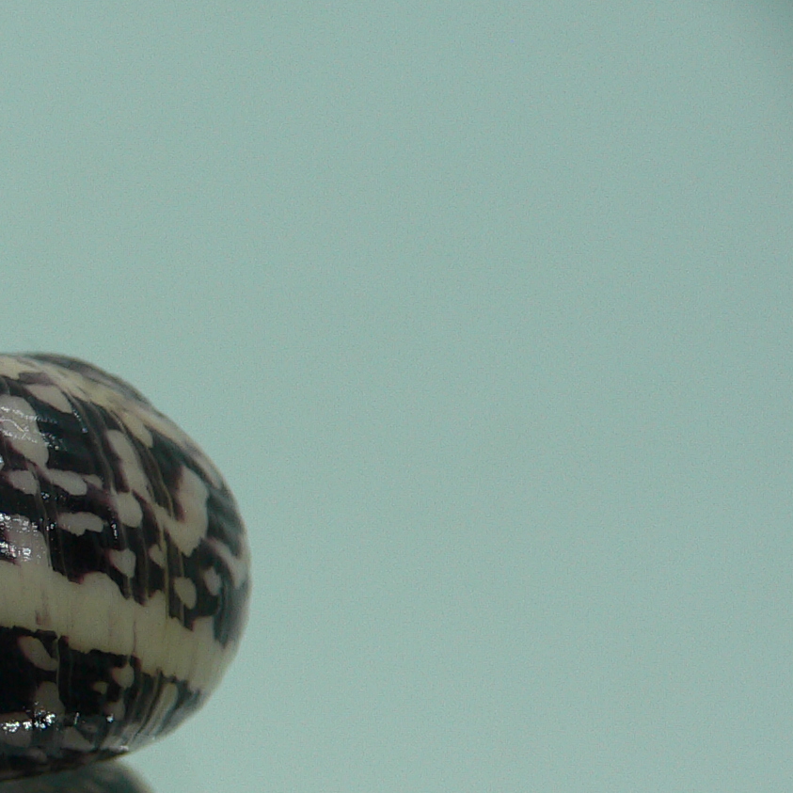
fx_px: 1918
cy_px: 667
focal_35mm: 74
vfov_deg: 22.9
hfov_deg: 21.8
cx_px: -128
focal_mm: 4.6
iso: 80
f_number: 2.8
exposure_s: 1/60
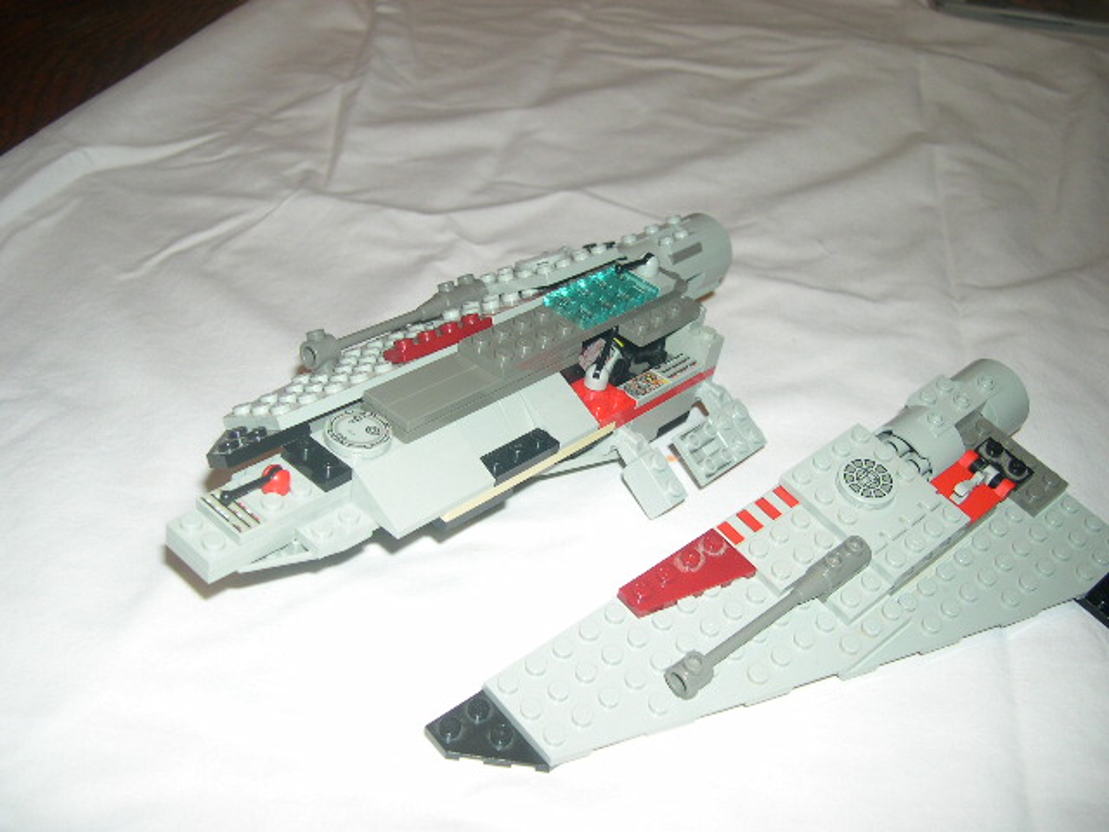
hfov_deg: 49.0
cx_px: 554
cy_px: 416
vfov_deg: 37.7
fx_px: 1217
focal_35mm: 38
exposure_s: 1/60
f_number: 2.8
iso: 100
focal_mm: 8
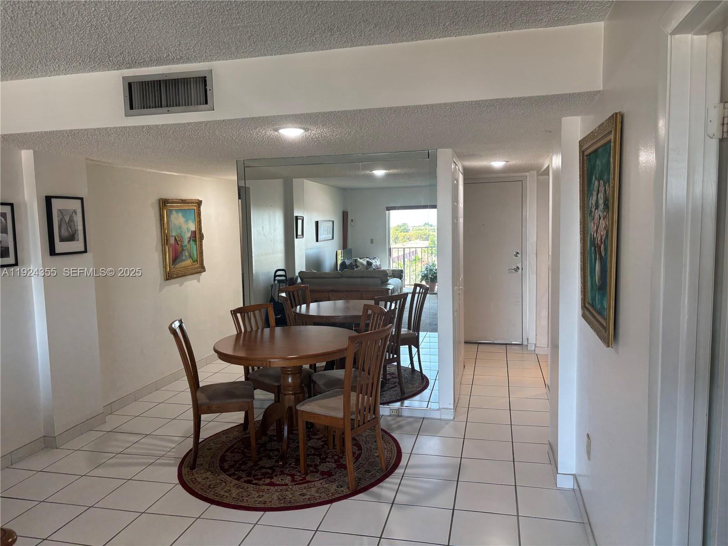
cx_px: 364
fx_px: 547
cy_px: 273
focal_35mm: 26
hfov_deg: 67.3
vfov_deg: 53.1
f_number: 1.6
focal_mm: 5.96
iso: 80
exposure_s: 1/120
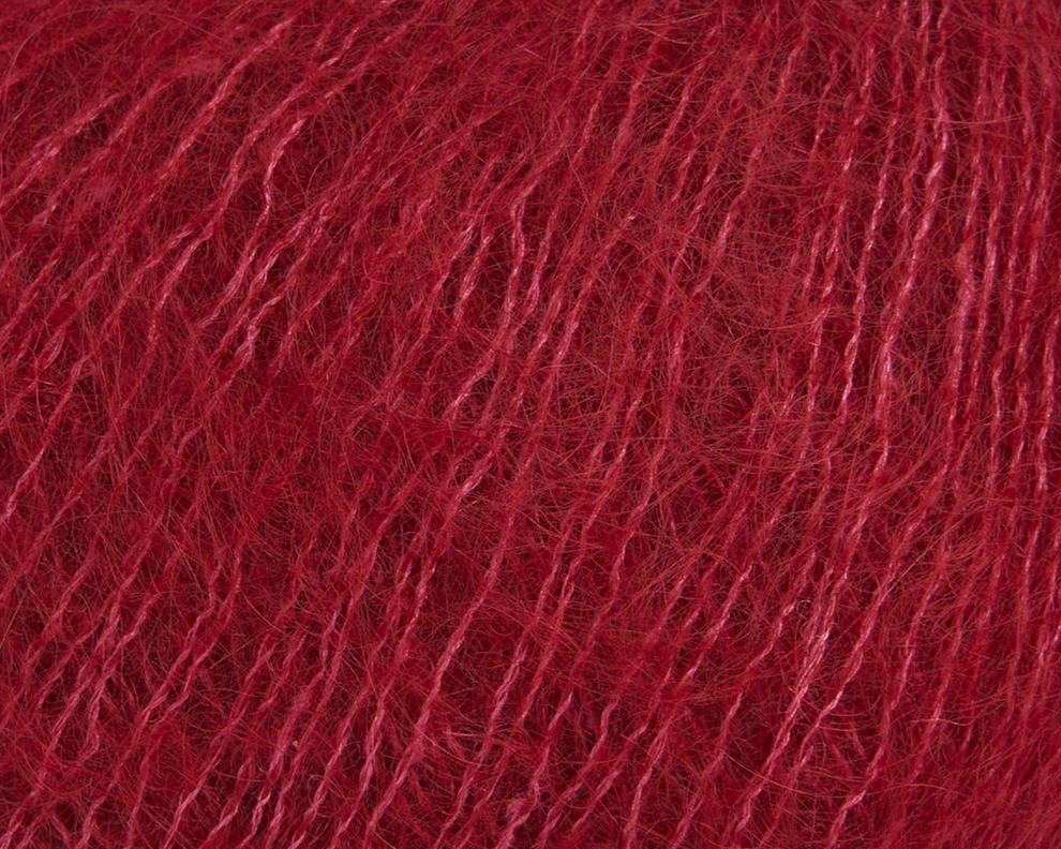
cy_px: 428
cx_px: 463
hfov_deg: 28.7
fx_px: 2072
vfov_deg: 23.1
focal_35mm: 66
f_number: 11
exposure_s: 1/125
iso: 200
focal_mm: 58
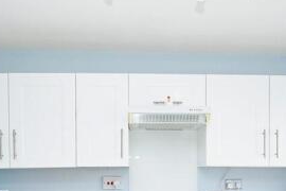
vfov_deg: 36.3
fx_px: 270
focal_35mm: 34
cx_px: 146
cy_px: 175
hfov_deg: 55.8
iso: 360
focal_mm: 14
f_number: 4
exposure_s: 1/60
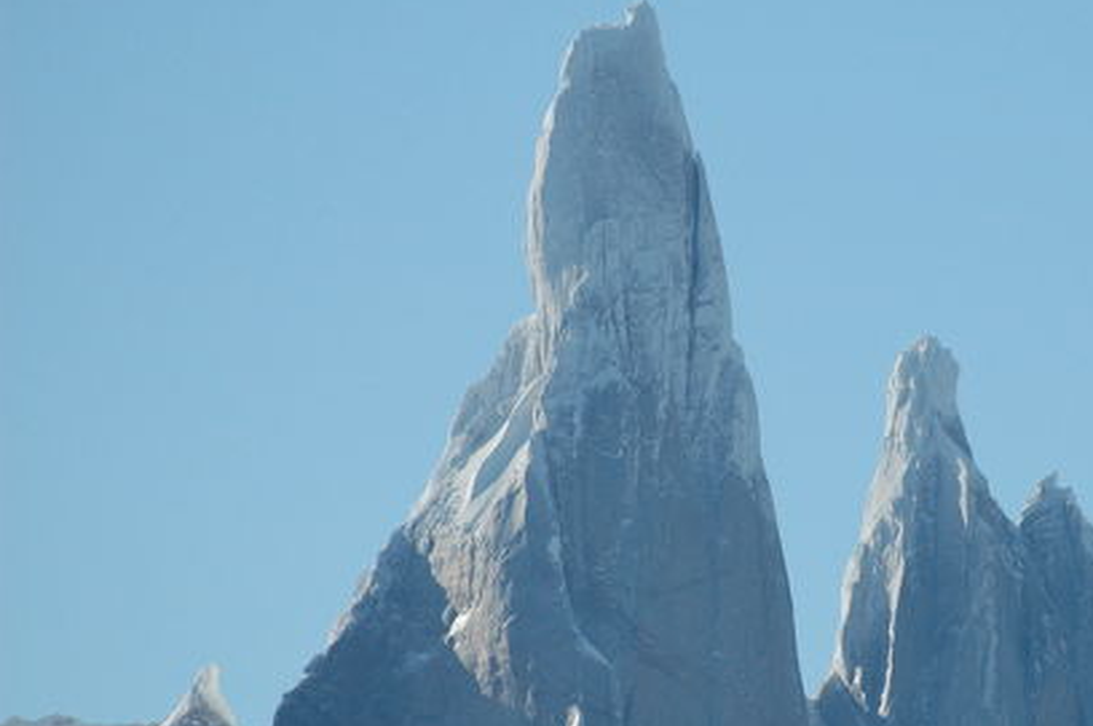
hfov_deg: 2.9
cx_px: 865
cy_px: 458
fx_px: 21743
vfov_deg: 1.9
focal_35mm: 717
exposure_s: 1/2500
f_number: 6.3
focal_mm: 300
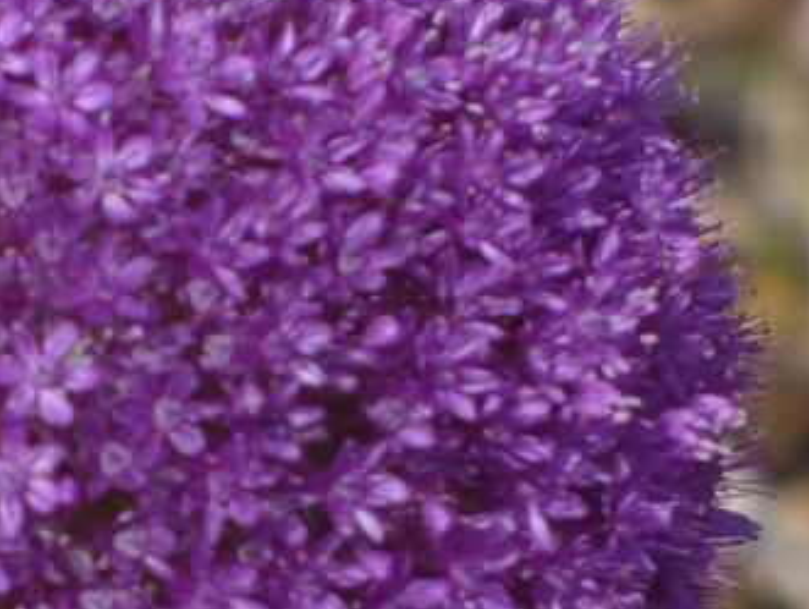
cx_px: 230
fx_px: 12540
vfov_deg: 2.8
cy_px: 541
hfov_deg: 3.7
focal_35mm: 536
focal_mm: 36.6
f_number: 4.5
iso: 100
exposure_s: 1/1000
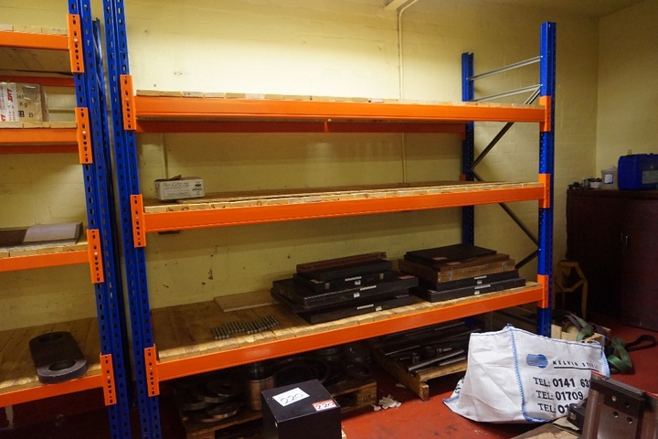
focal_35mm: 24
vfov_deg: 53.1
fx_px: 439
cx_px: 329
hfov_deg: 73.7
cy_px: 220
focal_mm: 16
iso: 2500
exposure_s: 1/160
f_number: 3.5
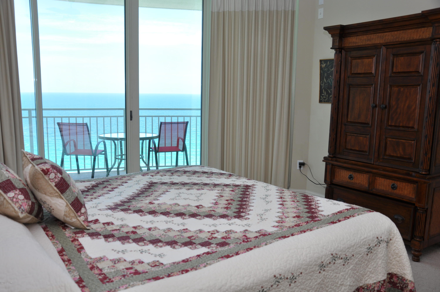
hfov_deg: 59.6
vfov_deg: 41.6
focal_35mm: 32
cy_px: 146
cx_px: 220
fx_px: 384
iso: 200
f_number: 6.3
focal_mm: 21
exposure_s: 1/160
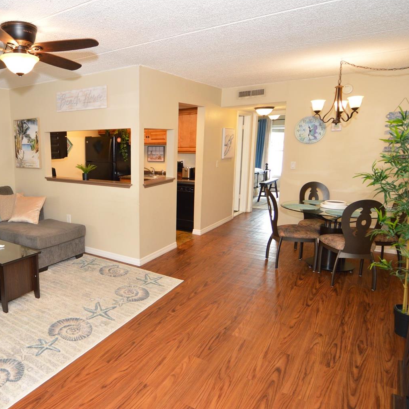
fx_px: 321
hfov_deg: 61.1
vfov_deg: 65.0
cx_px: 98
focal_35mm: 24
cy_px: 208
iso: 400
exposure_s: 1/60
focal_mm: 12
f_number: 4
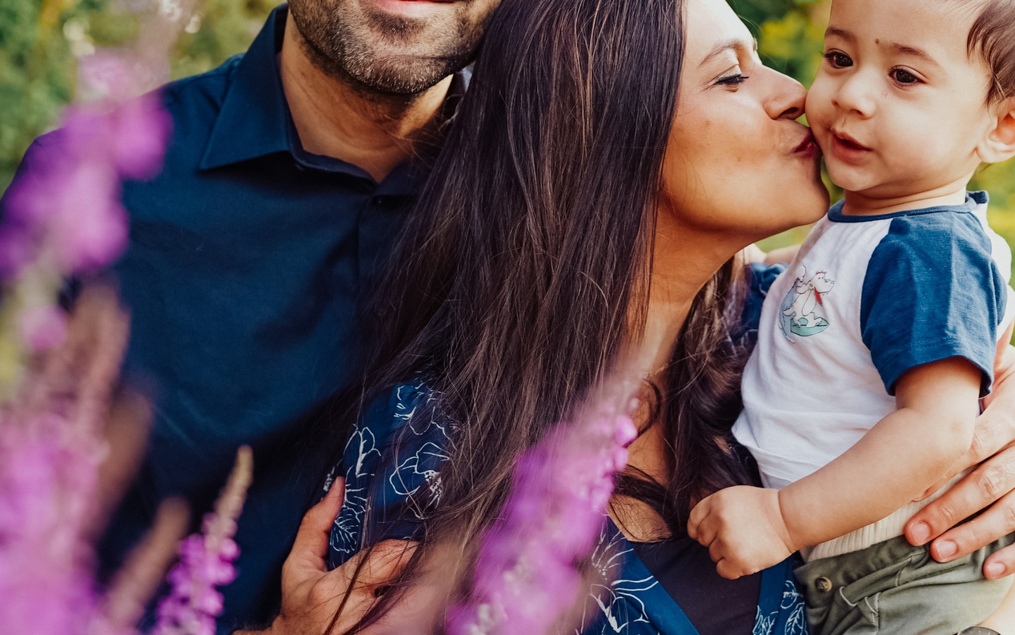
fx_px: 1992
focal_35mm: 72
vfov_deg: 18.1
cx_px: 527
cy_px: 209
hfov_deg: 28.6
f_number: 2.5
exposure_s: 1/80
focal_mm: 35
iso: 50
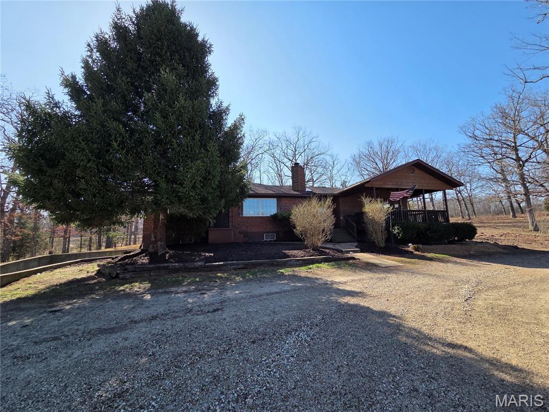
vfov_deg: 89.9
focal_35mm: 13
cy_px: 206
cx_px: 274
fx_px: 206
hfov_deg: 106.2
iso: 50
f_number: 2.2
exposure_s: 1/1328
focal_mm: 2.2
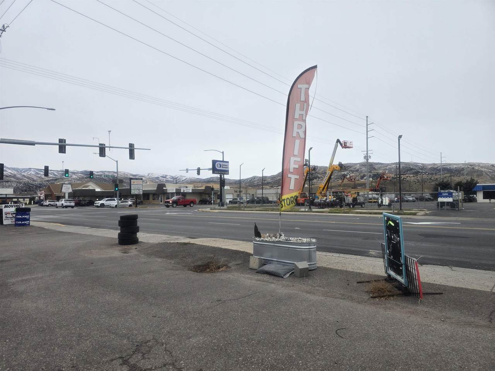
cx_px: 248
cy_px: 186
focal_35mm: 23
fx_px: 329
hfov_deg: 73.9
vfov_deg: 58.9
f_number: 1.7
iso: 25
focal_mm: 6.3
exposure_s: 1/180
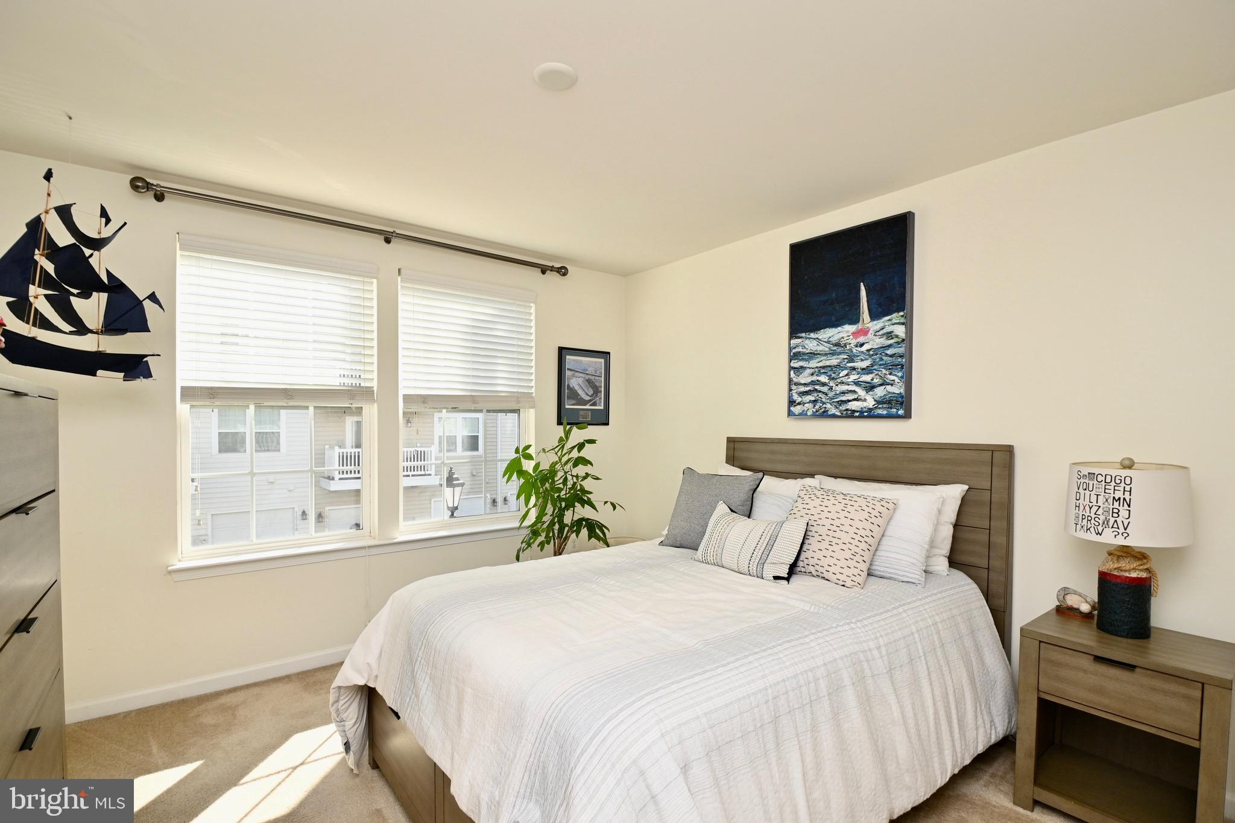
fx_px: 515
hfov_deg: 100.4
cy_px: 412
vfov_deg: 77.3
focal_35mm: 15
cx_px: 618
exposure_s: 1/160
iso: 320
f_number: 7.1
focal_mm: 10
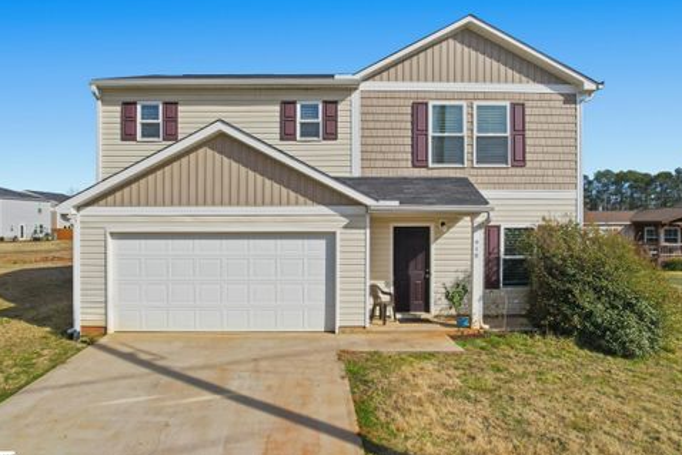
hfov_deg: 76.1
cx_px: 345
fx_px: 436
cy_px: 222
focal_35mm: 23
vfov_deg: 55.1
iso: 130
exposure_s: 1/1000
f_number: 2.8
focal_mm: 8.4
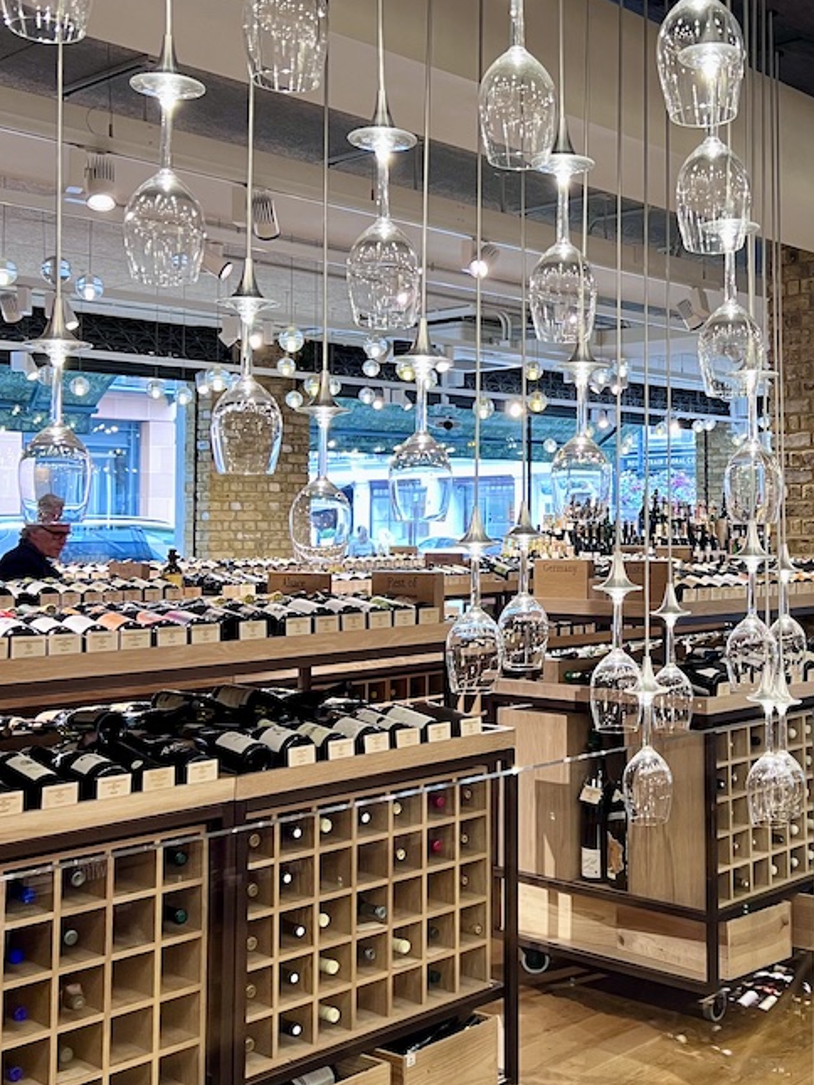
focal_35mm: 43
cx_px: 629
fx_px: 1348
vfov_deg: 43.6
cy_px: 431
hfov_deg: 32.8
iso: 160
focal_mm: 5.7
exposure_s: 1/50
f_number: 1.5
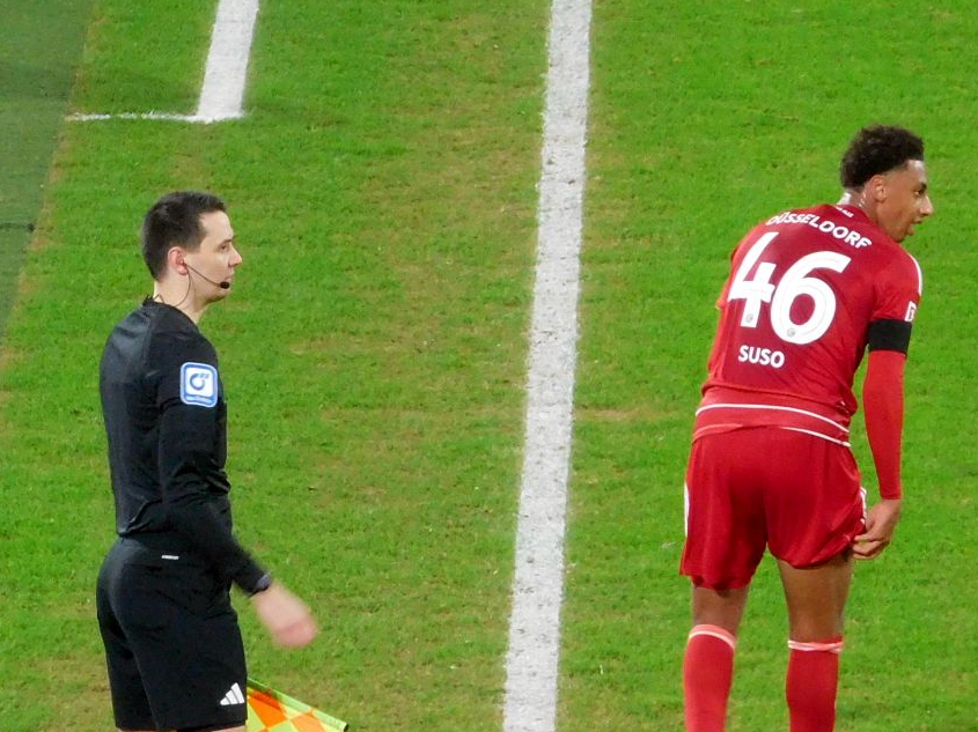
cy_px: 326
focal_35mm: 592
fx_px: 16719
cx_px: 271
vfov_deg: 2.5
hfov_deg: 3.4
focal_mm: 44.6
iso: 500
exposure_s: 1/60
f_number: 5.7
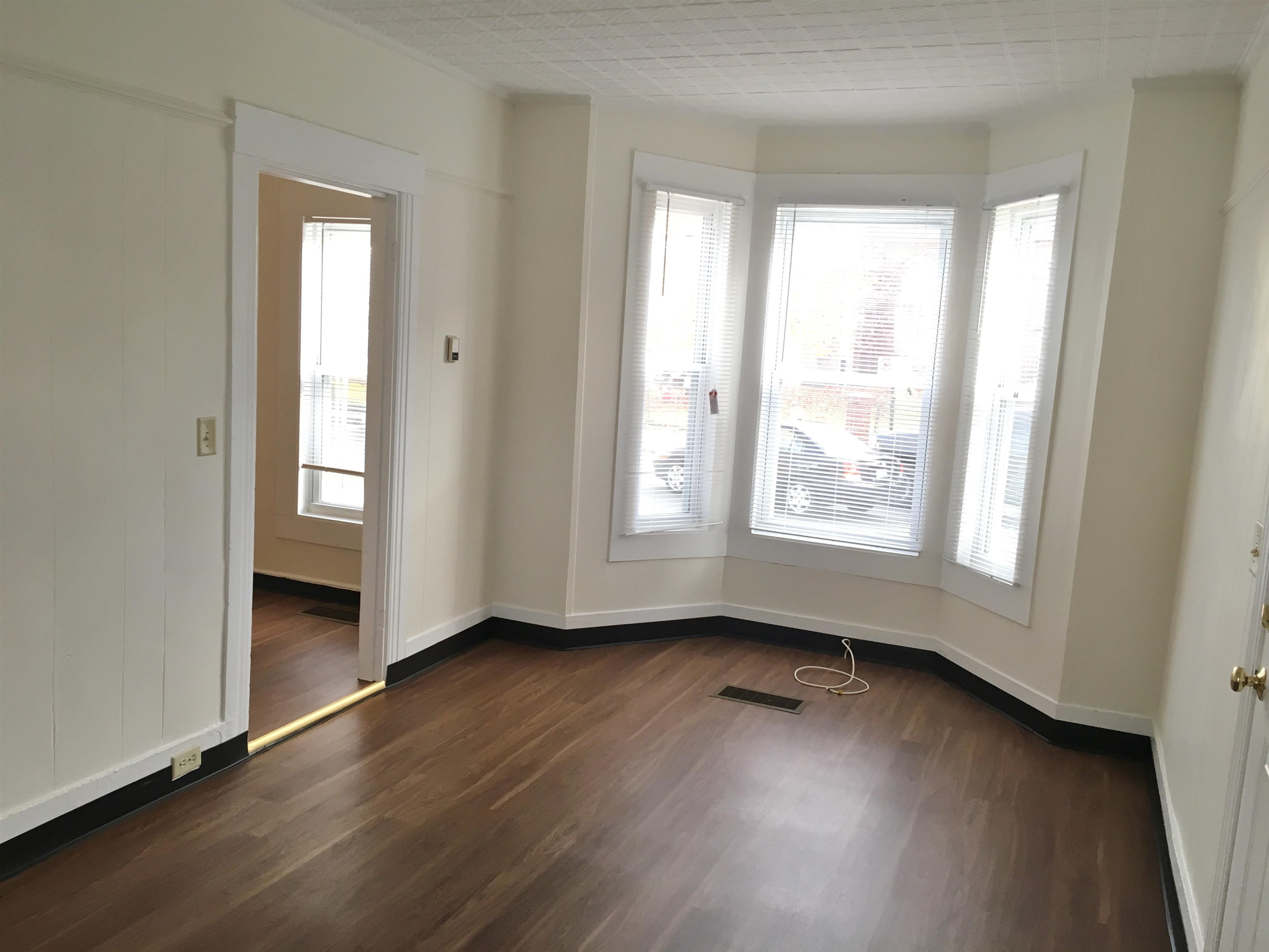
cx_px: 634
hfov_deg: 61.7
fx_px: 1063
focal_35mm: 29
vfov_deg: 48.2
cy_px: 476
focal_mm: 4.15
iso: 50
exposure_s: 1/30
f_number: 2.2
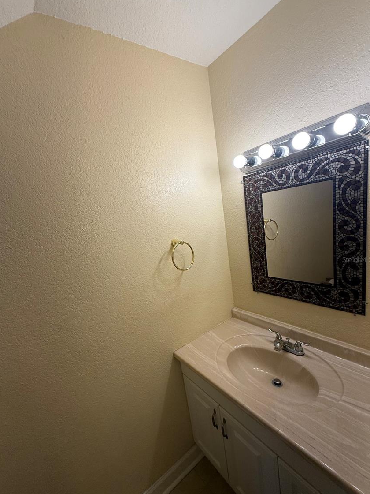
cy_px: 259
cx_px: 175
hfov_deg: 81.7
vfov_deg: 98.1
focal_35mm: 15
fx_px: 214
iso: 64
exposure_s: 1/178
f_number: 2.2
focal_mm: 2.22
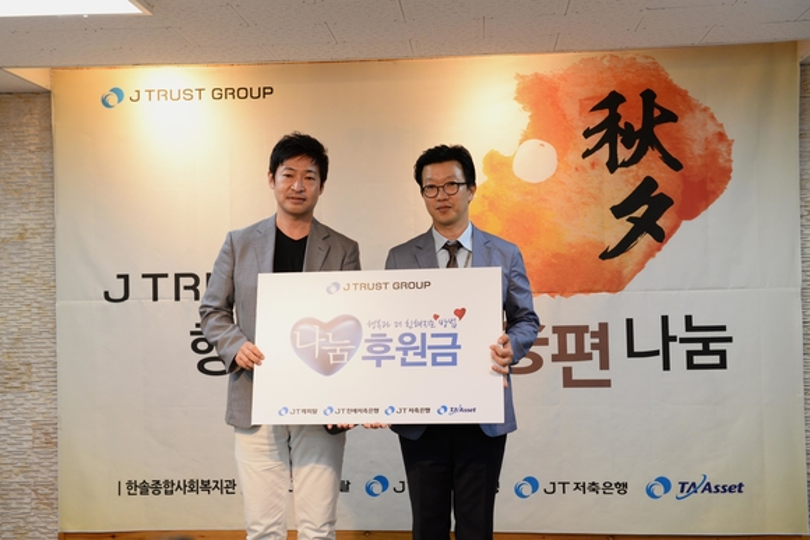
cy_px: 270
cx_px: 405
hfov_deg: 44.5
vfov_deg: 30.5
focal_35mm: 44
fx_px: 990
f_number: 4
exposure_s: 1/160
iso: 1600
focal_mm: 44
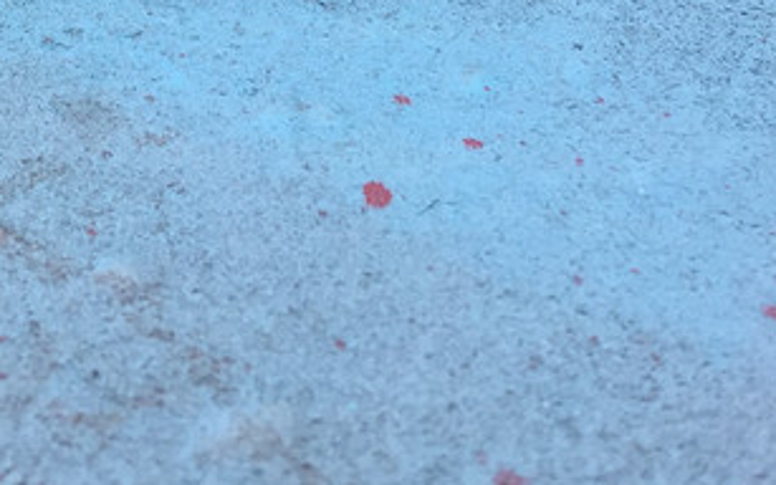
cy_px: -452
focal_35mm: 107
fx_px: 2263
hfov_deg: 18.5
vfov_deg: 11.2
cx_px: -130
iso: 32
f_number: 2.2
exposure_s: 1/100
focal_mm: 4.15
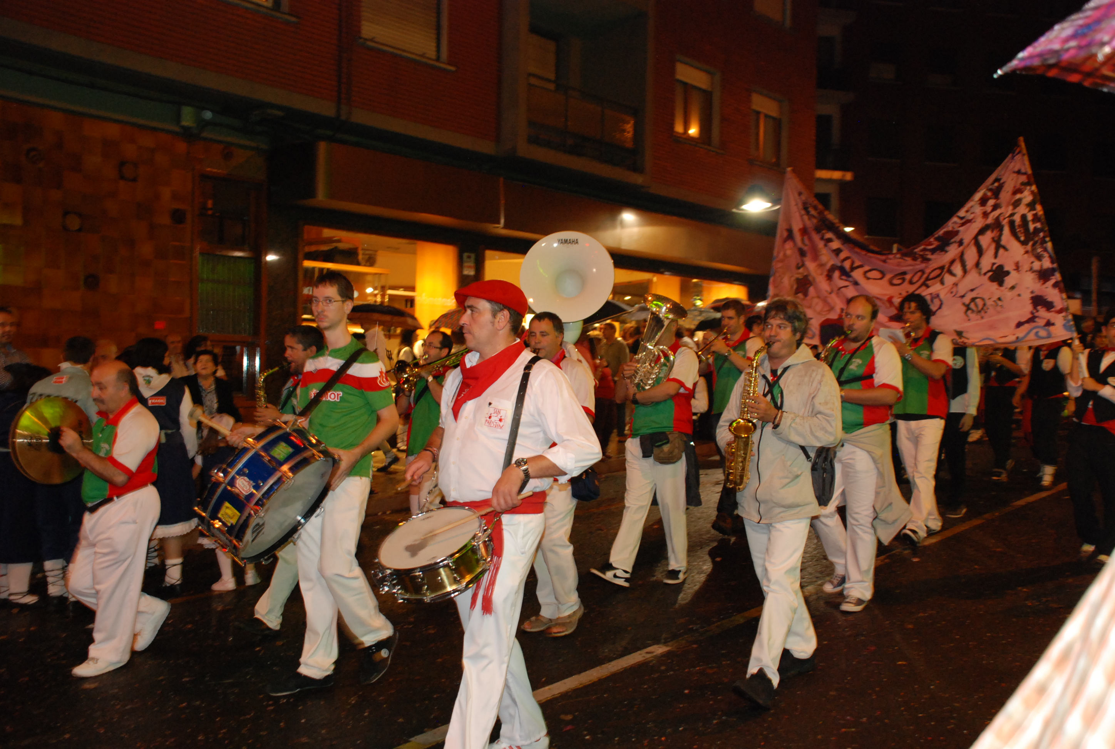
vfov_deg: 37.0
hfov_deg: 53.0
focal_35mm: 36
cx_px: 558
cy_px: 374
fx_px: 1117
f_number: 4
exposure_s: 1/30
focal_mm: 24
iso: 800
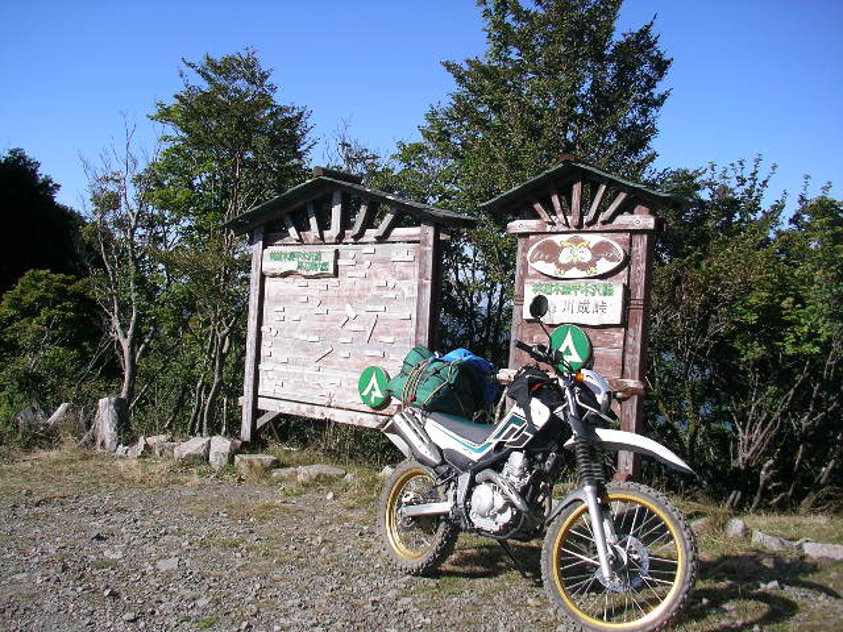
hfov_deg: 50.1
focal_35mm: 37
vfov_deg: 38.7
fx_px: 901
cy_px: 316
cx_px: 422
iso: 50
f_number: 6.9
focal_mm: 5.7
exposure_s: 1/640
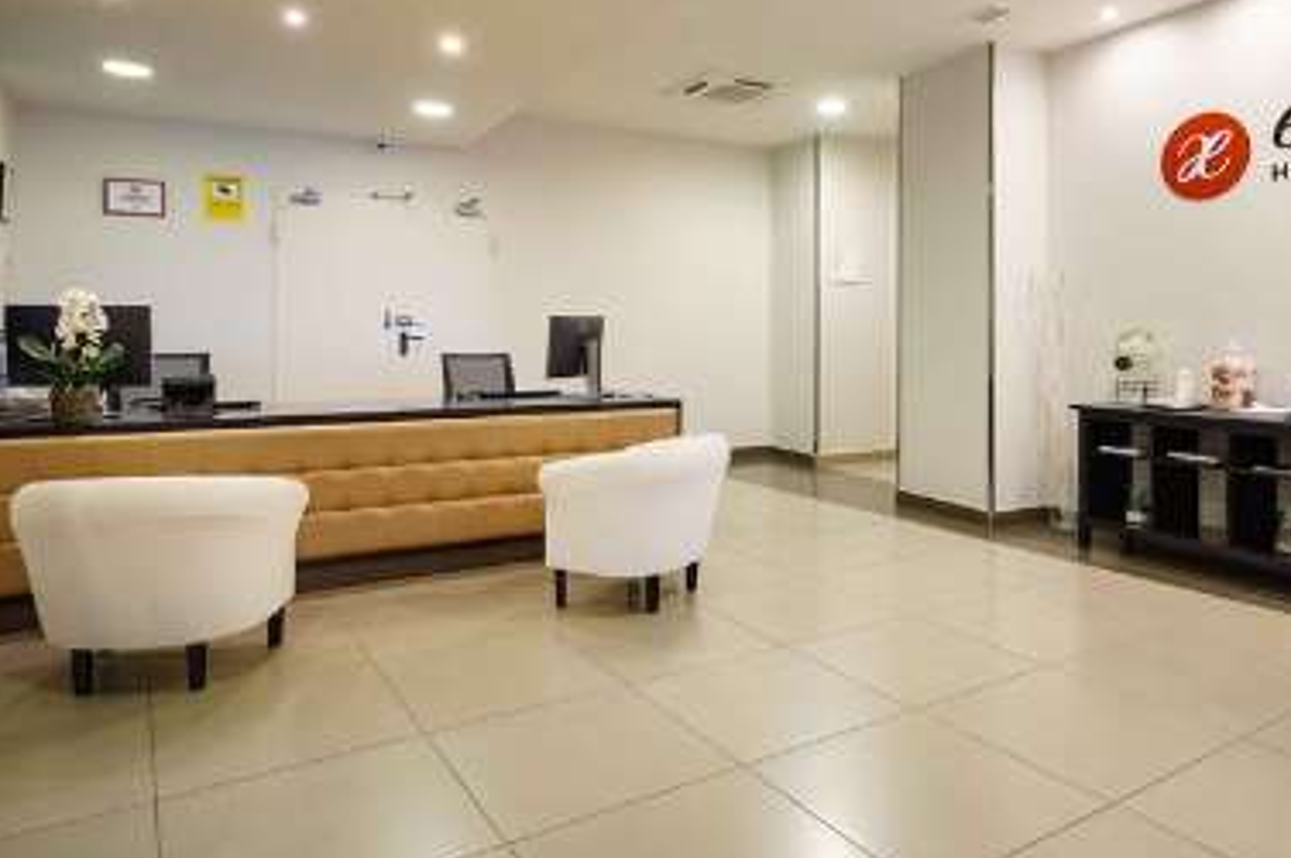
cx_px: 707
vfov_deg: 54.4
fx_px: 824
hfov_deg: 76.0
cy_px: 319
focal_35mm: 23
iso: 200
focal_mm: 18
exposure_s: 3.2
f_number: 8
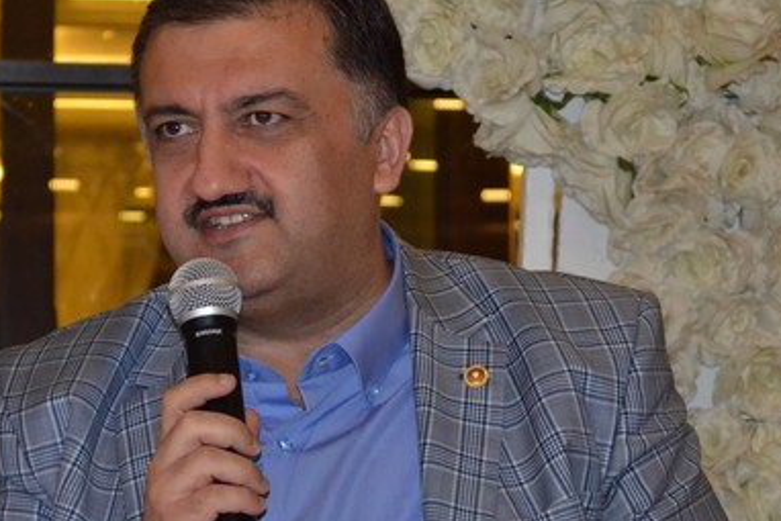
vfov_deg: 9.5
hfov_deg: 14.1
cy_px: 342
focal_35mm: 145
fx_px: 3144
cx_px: 303
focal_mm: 55
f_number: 5.6
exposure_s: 1/60
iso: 3200
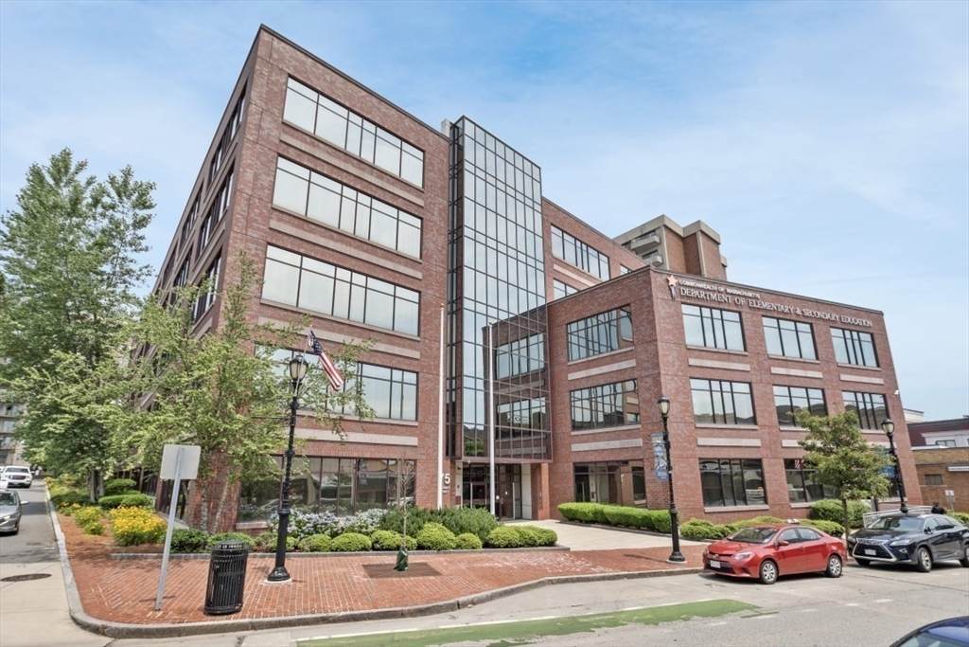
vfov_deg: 77.3
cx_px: 484
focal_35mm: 15
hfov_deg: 100.4
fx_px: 404
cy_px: 324
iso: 400
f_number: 4.5
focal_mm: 10
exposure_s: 1/2500
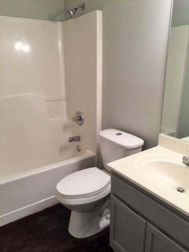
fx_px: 211
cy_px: 126
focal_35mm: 29
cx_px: 94
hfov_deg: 48.2
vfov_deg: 61.7
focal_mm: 4.15
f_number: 2.2
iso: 32
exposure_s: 1/15
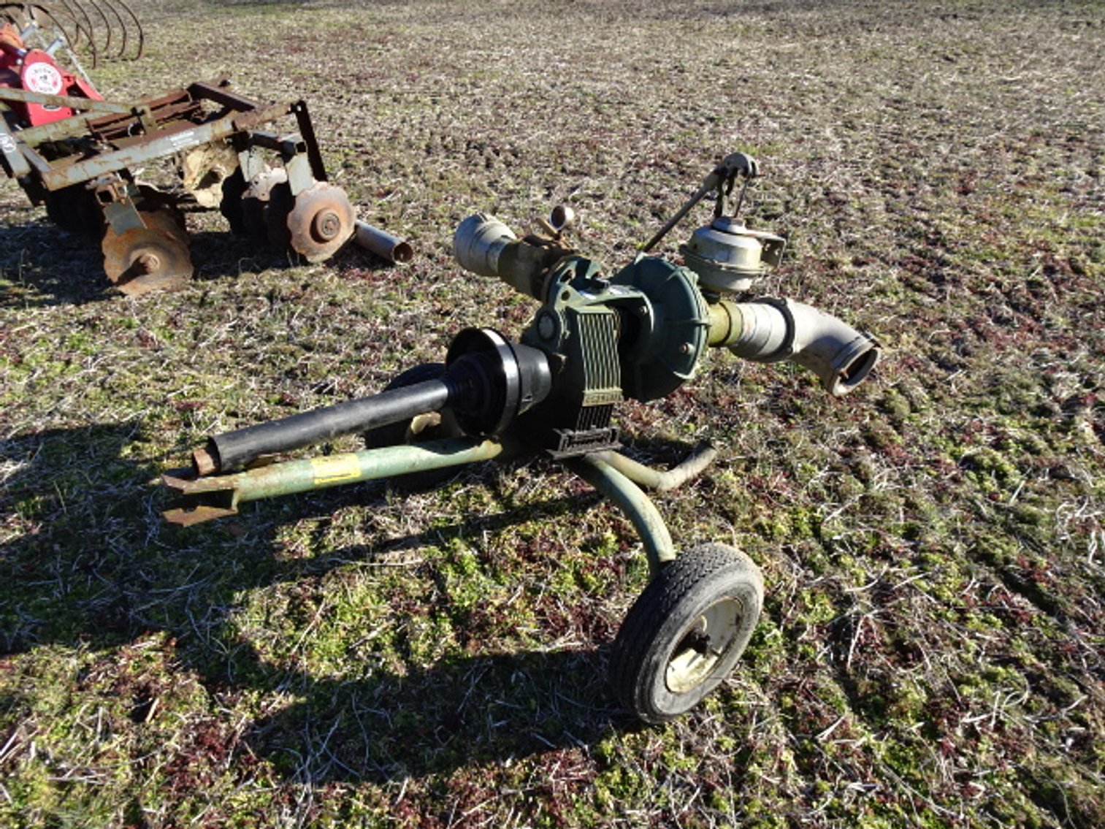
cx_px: 552
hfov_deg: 71.6
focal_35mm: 24
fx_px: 766
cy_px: 414
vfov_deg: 56.8
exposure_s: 1/400
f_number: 3.5
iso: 80
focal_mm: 4.1
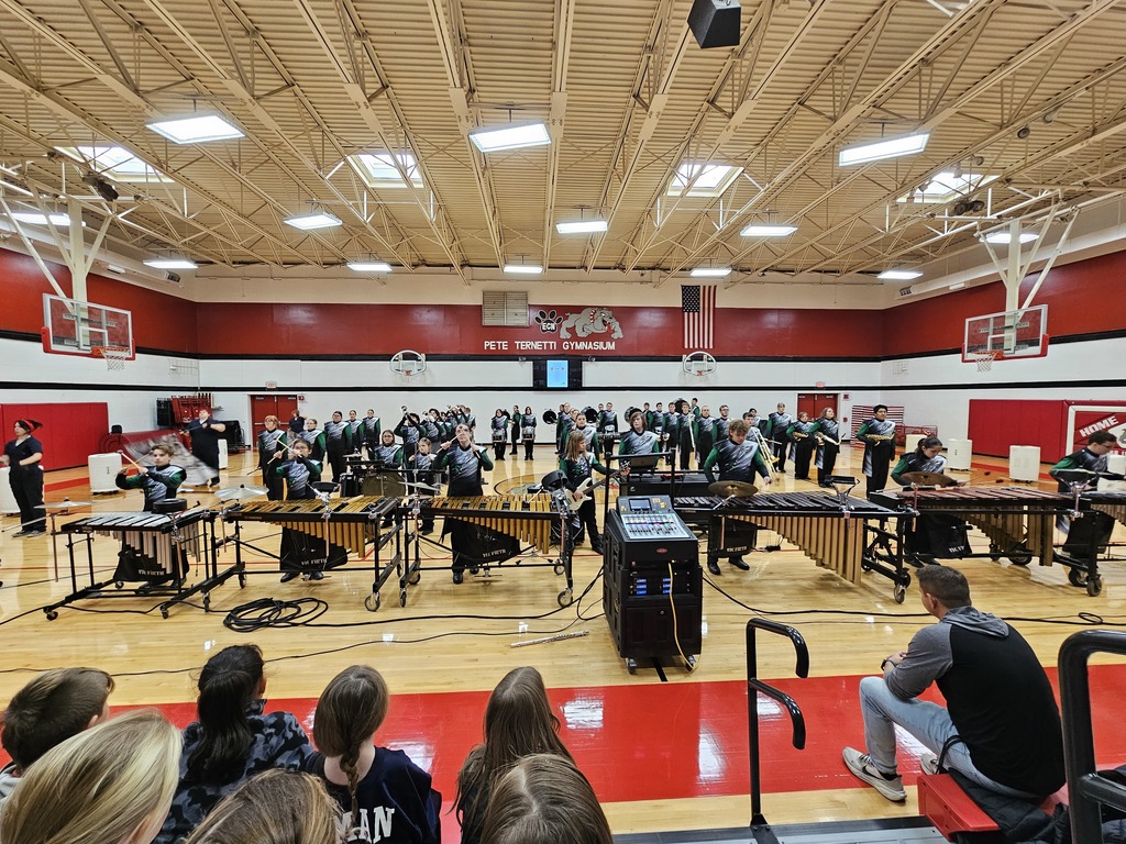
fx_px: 423
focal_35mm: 13
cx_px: 563
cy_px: 422
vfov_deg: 89.9
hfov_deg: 106.2
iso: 200
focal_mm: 2.2
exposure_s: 1/60
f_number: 2.2
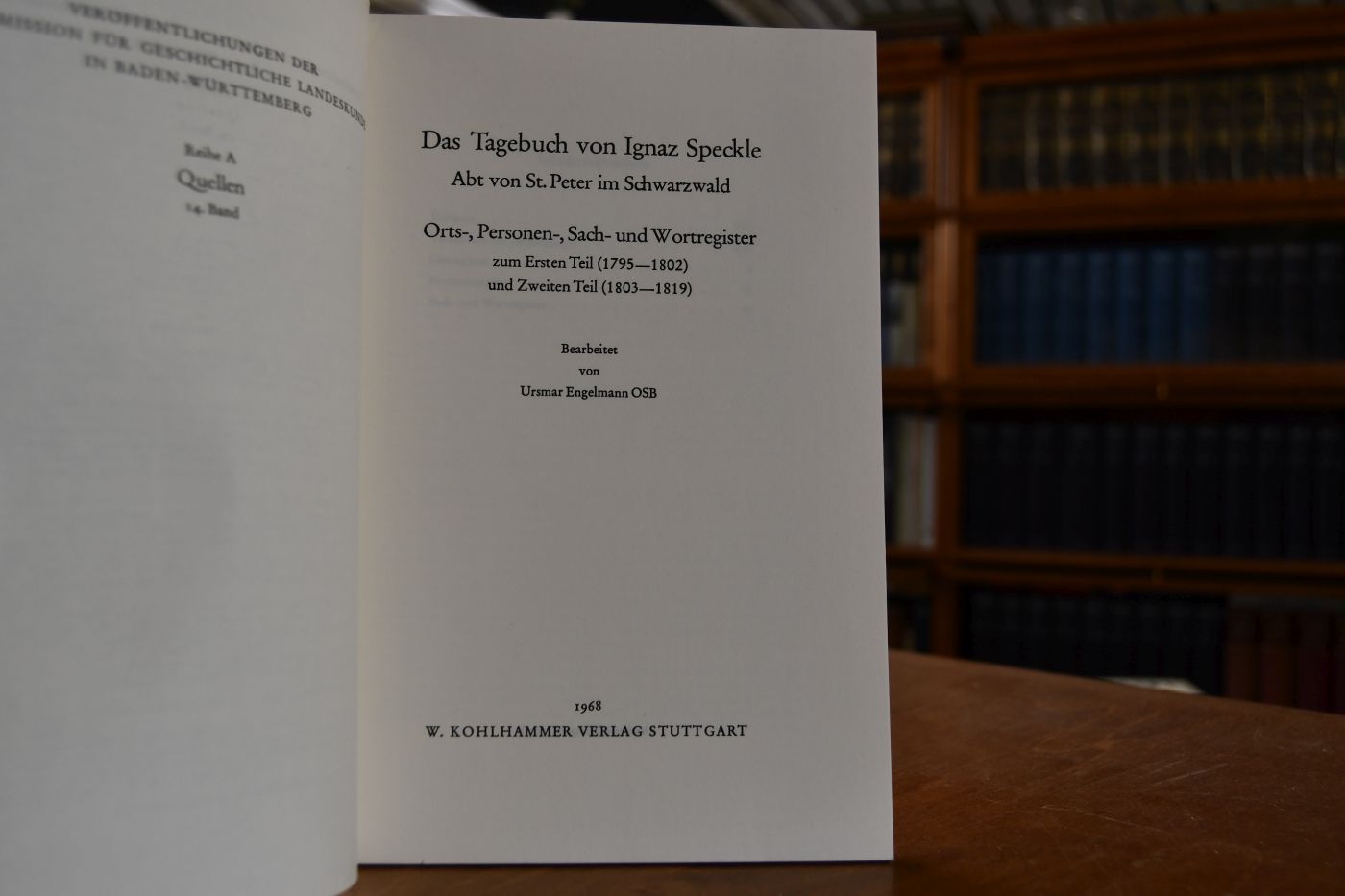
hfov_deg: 55.8
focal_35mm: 34
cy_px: 448
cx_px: 672
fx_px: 1270
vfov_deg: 38.9
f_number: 5
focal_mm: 23
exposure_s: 1/250
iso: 400
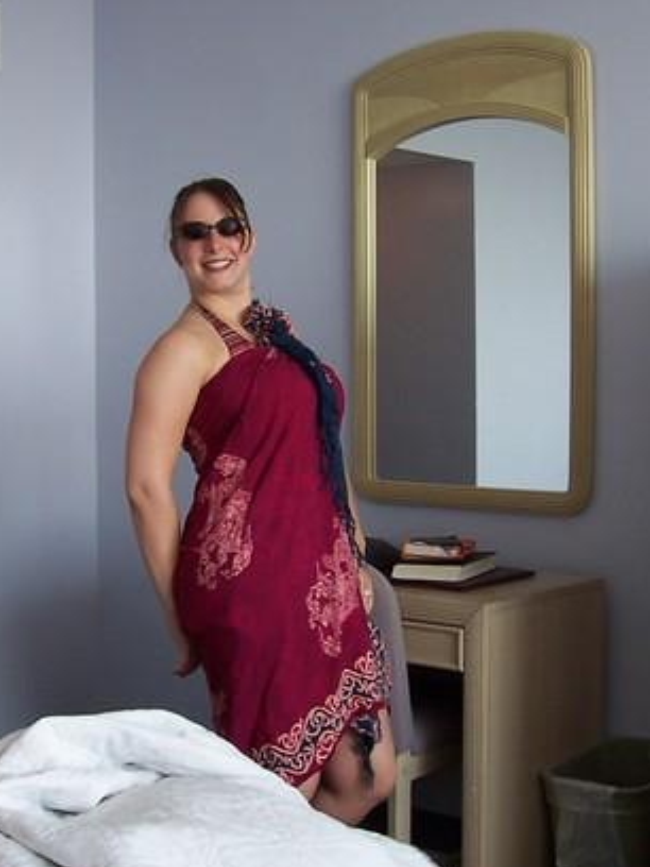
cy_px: 423
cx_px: 257
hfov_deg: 25.2
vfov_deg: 33.2
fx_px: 1452
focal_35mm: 58
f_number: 2.8
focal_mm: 5.6
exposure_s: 1/125
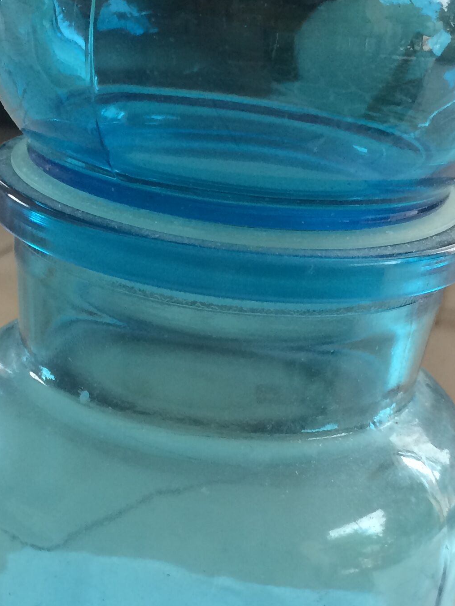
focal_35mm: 70
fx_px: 1227
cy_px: 436
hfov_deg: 21.0
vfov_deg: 27.5
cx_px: 167
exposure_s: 1/33
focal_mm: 4.15
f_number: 2.2
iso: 50
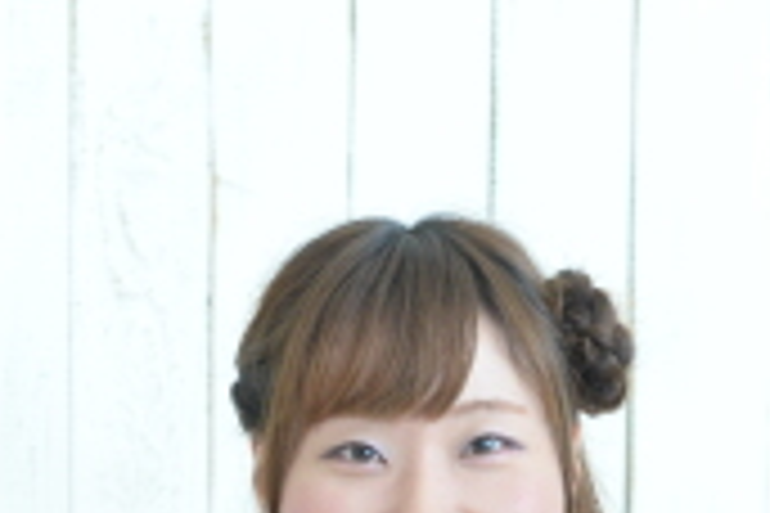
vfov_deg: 4.8
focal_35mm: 280
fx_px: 5988
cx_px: 293
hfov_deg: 7.4
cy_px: 965
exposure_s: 1/100
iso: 1600
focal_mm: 60
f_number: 4
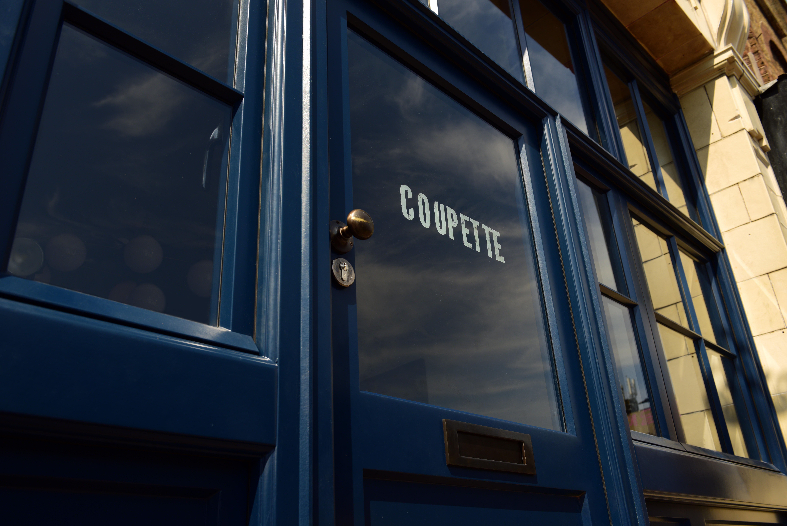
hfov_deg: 60.3
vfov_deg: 42.4
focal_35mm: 31
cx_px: 394
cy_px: 263
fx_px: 678
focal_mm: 31
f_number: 7.1
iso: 40
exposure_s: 1/80
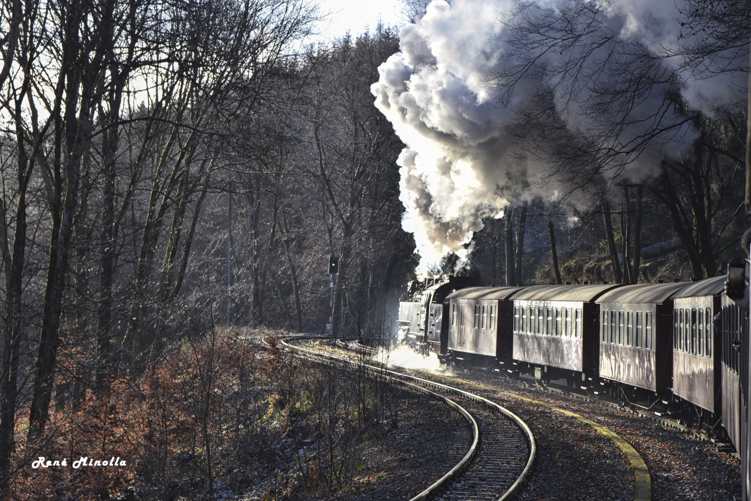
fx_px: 2190
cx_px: 376
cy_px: 250
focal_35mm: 105
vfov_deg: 13.0
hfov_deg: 19.5
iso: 320
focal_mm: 70
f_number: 5.6
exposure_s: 1/500
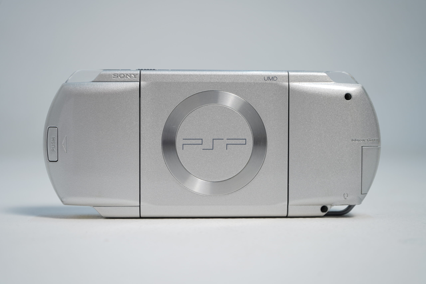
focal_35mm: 50
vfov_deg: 27.0
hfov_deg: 39.6
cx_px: 213
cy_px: 142
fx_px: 592
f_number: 5.6
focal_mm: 50
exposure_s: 1/8
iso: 64
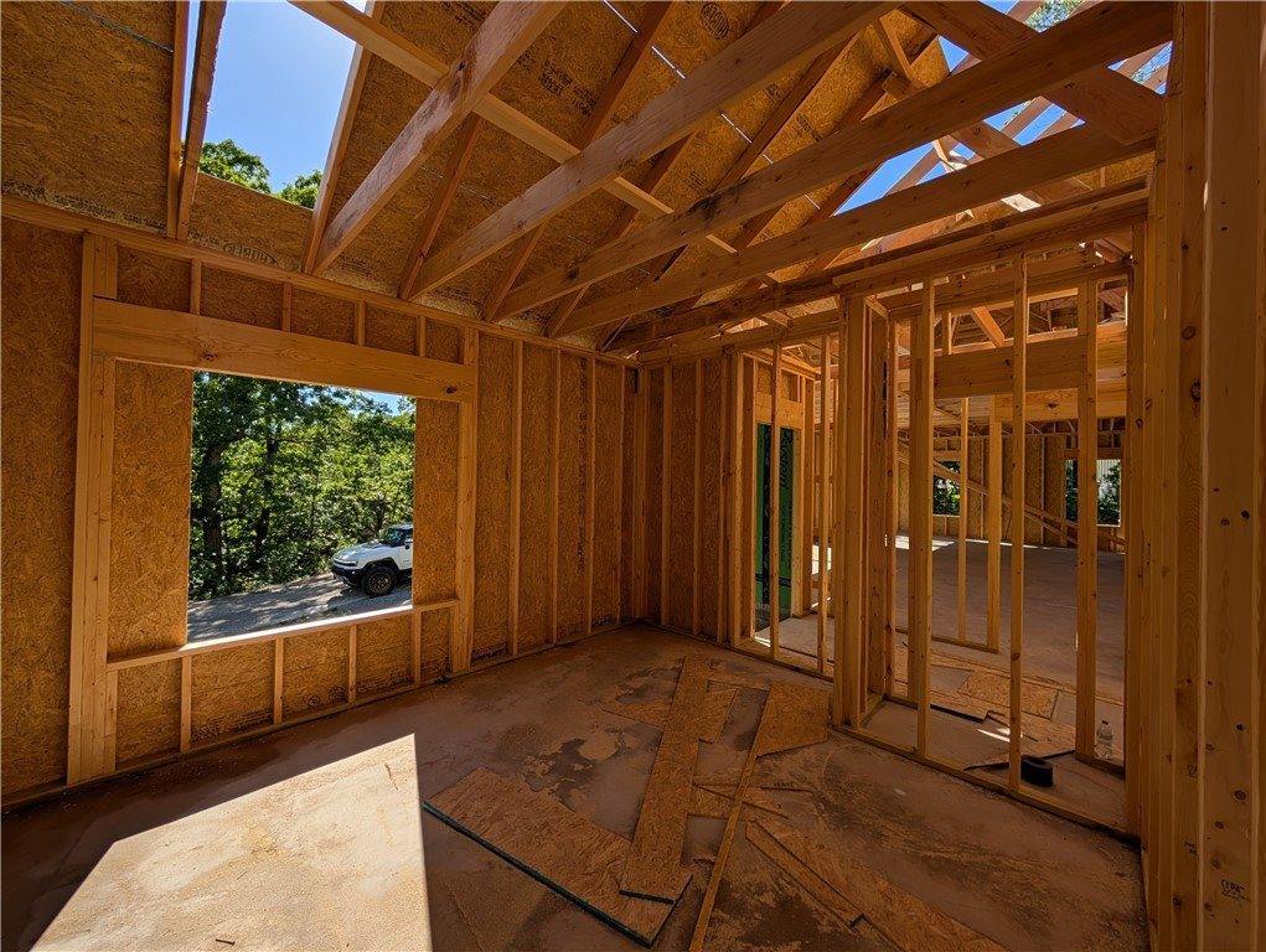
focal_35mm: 12
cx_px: 633
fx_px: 439
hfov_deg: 110.5
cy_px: 476
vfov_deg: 94.6
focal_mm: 2.02
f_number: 1.7
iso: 42
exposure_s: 1/2342
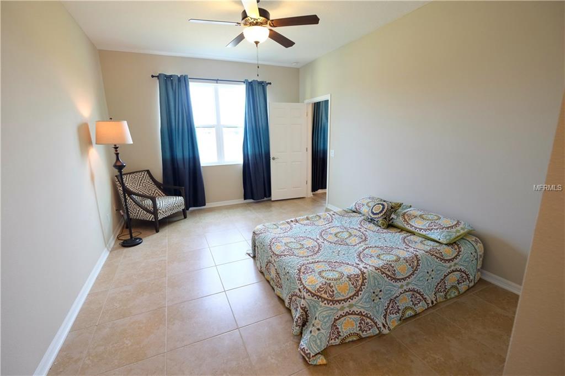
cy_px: 188
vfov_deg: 77.3
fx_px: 235
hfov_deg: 100.4
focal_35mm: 15
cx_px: 282
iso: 800
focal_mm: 10
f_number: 4
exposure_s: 1/50
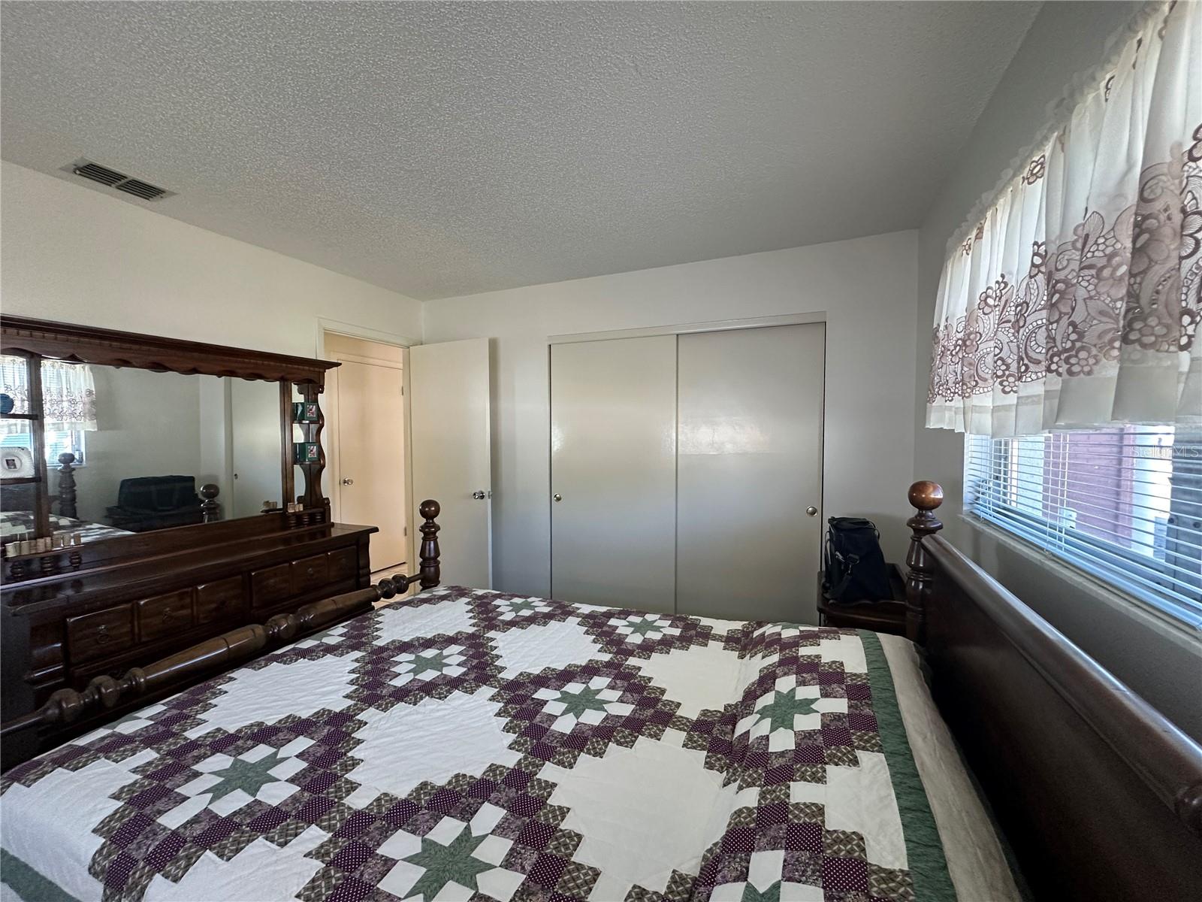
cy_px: 451
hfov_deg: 102.1
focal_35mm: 14
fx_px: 486
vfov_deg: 85.7
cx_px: 601
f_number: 2.2
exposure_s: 1/120
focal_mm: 2.22
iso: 250
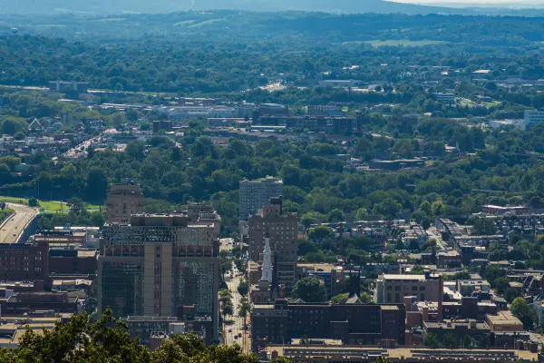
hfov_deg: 11.0
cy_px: 182
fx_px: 2833
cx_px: 272
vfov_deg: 7.3
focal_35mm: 188
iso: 100
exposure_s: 1/1000
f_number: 5.6
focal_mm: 125
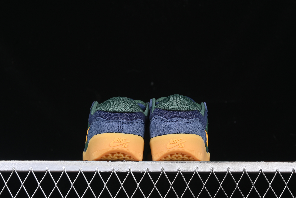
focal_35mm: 75
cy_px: 99
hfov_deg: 27.0
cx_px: 148
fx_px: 617
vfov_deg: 18.2
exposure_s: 1/60
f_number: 6.3
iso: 160
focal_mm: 50
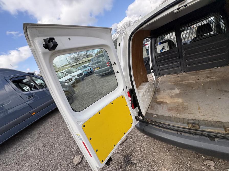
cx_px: 114
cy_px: 86
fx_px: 93
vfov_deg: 85.7
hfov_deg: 102.1
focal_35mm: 14
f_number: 2.2
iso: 40
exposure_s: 1/467
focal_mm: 2.22
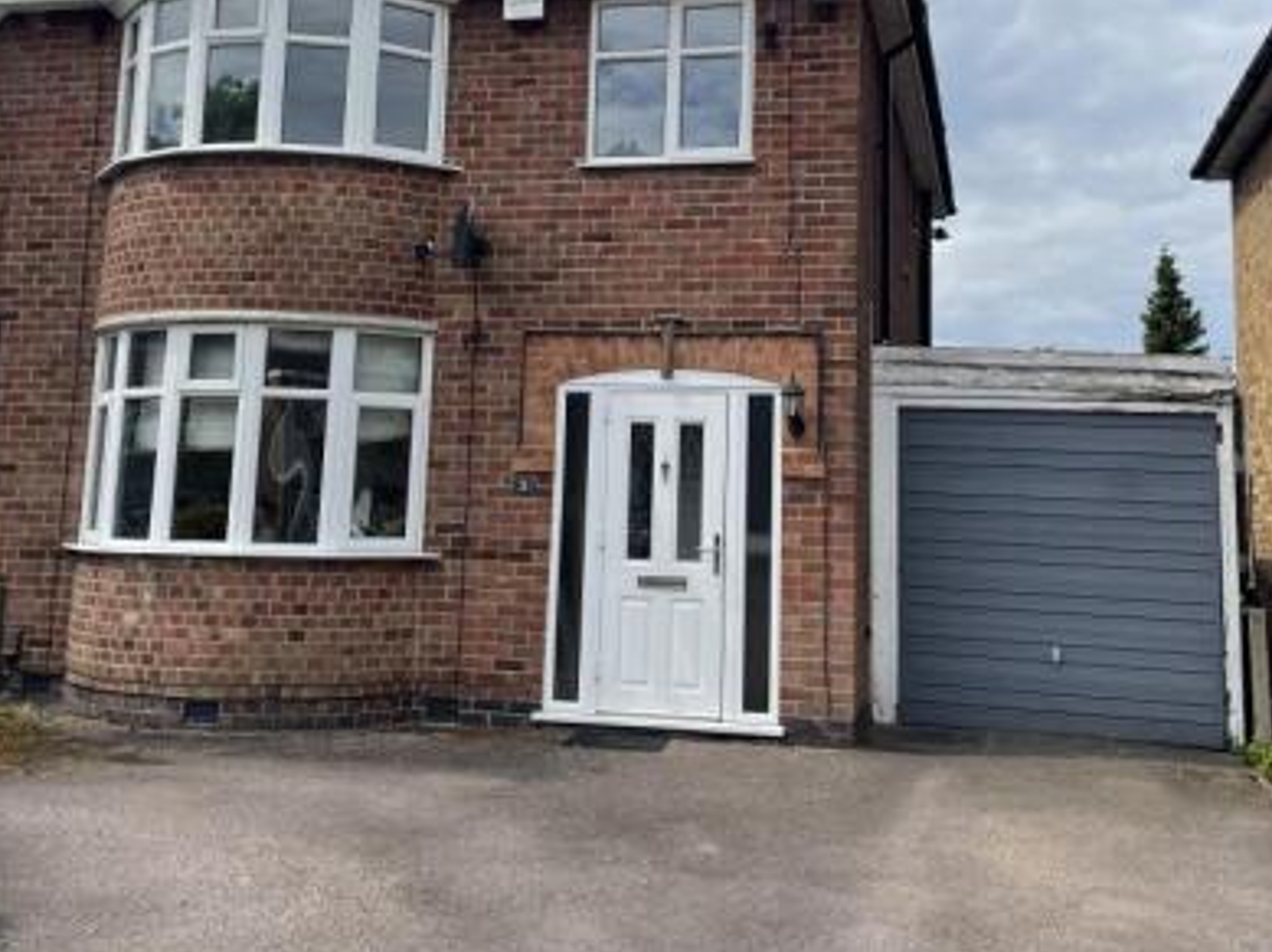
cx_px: 659
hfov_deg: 47.9
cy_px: 293
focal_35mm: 39
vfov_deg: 36.3
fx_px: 1432
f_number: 1.6
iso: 32
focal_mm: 4.2
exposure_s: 1/4132
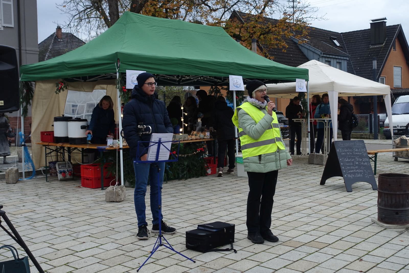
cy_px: 136
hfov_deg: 44.5
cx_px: 204
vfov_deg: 30.5
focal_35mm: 44
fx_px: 500
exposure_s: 1/250
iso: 125
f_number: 2.8
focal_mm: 16.17
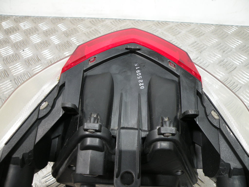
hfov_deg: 65.3
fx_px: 194
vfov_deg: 51.4
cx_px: 124
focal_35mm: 27
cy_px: 94
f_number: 2.8
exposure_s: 1/84.6
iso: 144
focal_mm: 4.7
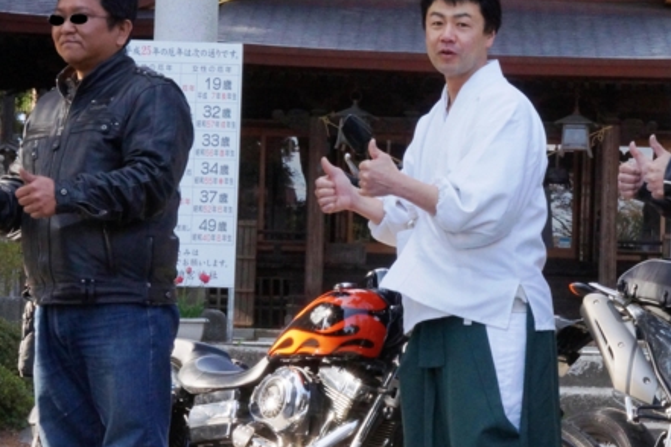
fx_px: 2740
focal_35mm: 147
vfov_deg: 9.3
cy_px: 249
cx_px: 499
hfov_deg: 13.9
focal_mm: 54
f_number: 25
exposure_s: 1/100
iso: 1250
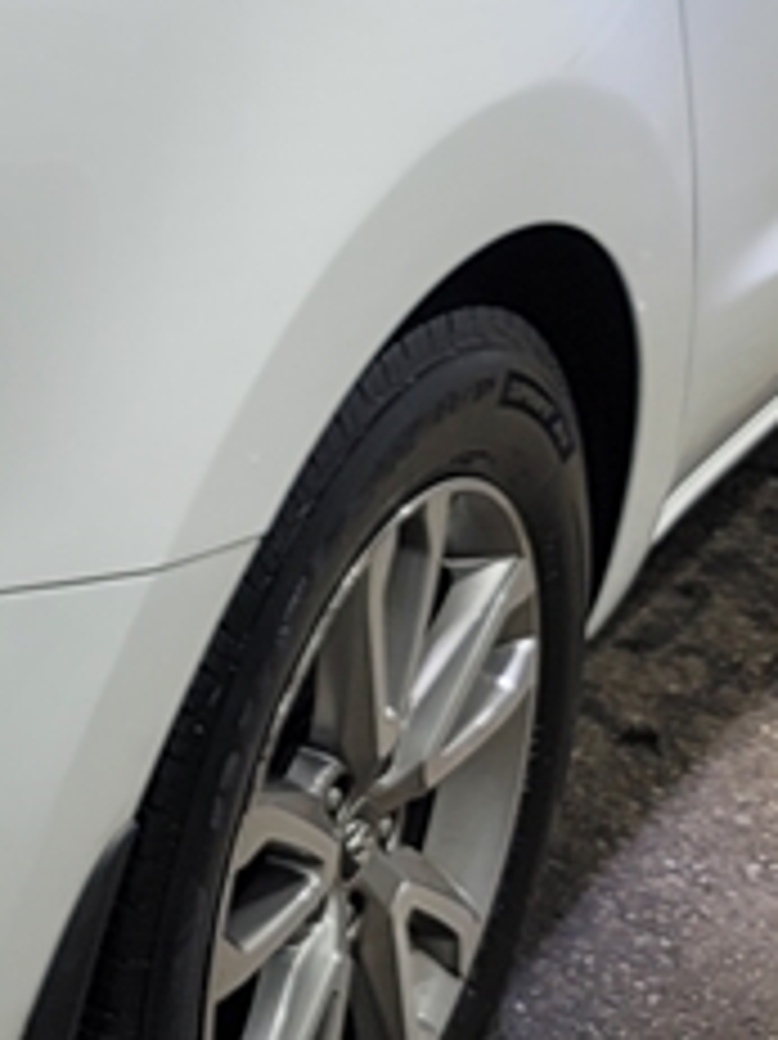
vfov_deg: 17.5
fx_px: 3329
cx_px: -504
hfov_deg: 12.5
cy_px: 113
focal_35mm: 111
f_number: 1.8
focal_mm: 7
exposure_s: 1/120
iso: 32
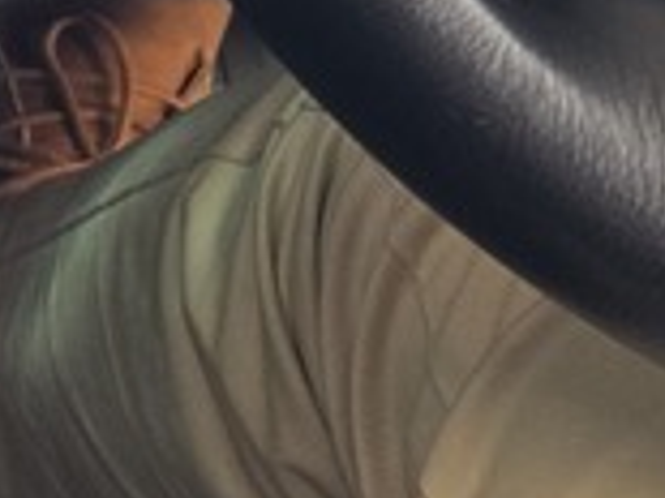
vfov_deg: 9.0
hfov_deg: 10.5
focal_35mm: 152
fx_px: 2918
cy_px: -588
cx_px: -1111
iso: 200
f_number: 1.7
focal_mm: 6.25
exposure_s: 1/67.6
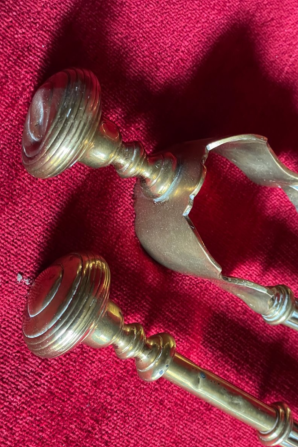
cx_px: 163
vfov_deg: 36.2
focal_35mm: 55
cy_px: 221
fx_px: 683
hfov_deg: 24.6
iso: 1250
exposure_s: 1/30
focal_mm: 6
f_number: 2
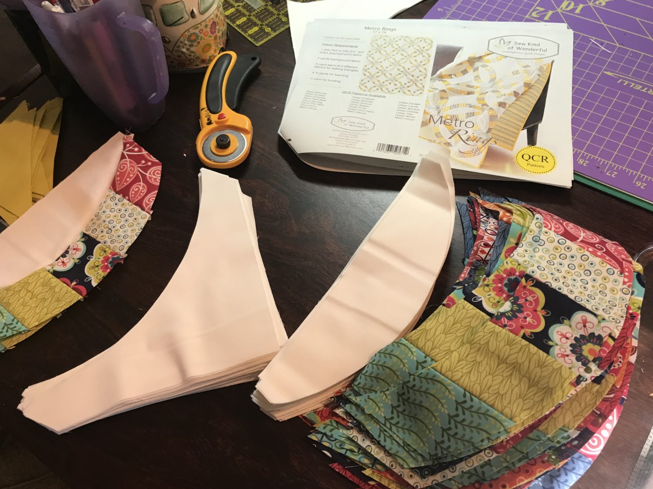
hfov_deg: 59.9
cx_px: 308
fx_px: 566
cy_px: 254
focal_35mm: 30
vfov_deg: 46.8
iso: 40
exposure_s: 1/20
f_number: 1.8
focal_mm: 3.99
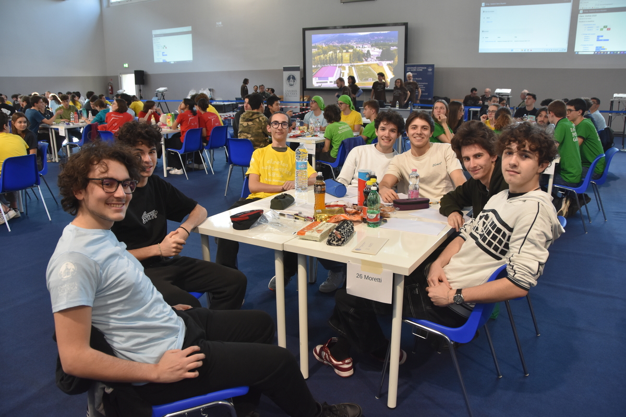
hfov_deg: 67.4
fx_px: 469
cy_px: 208
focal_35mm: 27
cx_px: 313
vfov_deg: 47.9
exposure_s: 1/80
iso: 800
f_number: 4.5
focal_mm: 18
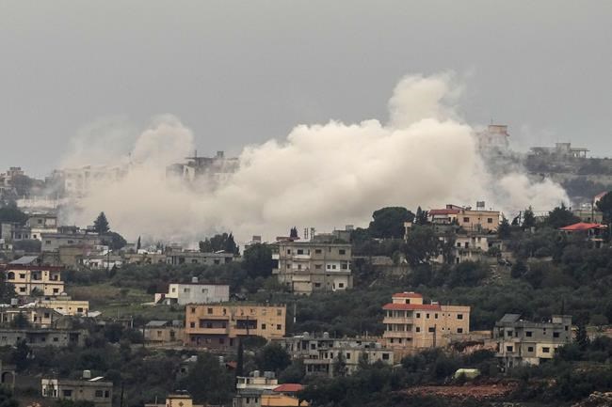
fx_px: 10197
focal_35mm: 600
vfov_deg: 2.3
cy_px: 204
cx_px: 306
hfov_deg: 3.4
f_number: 5.6
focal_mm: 600
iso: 1250
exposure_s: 1/2500
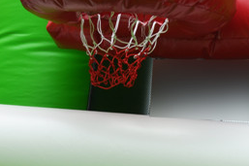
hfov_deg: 10.5
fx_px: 1355
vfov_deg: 6.9
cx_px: 108
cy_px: -71
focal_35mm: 196
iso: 100
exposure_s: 1/200
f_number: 7.1
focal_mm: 42
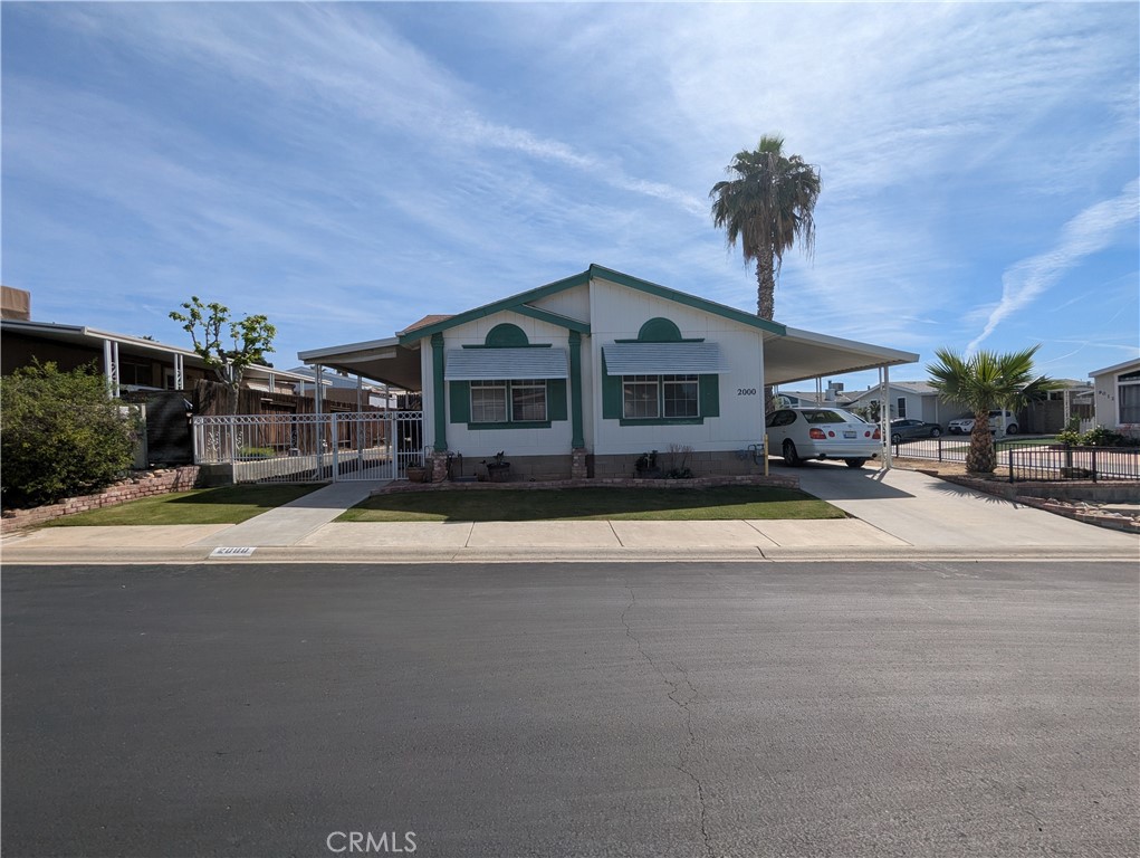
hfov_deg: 94.4
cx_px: 570
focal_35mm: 16
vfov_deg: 78.2
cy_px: 429
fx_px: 527
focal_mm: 2.35
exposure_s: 1/3096
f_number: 2.2
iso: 52
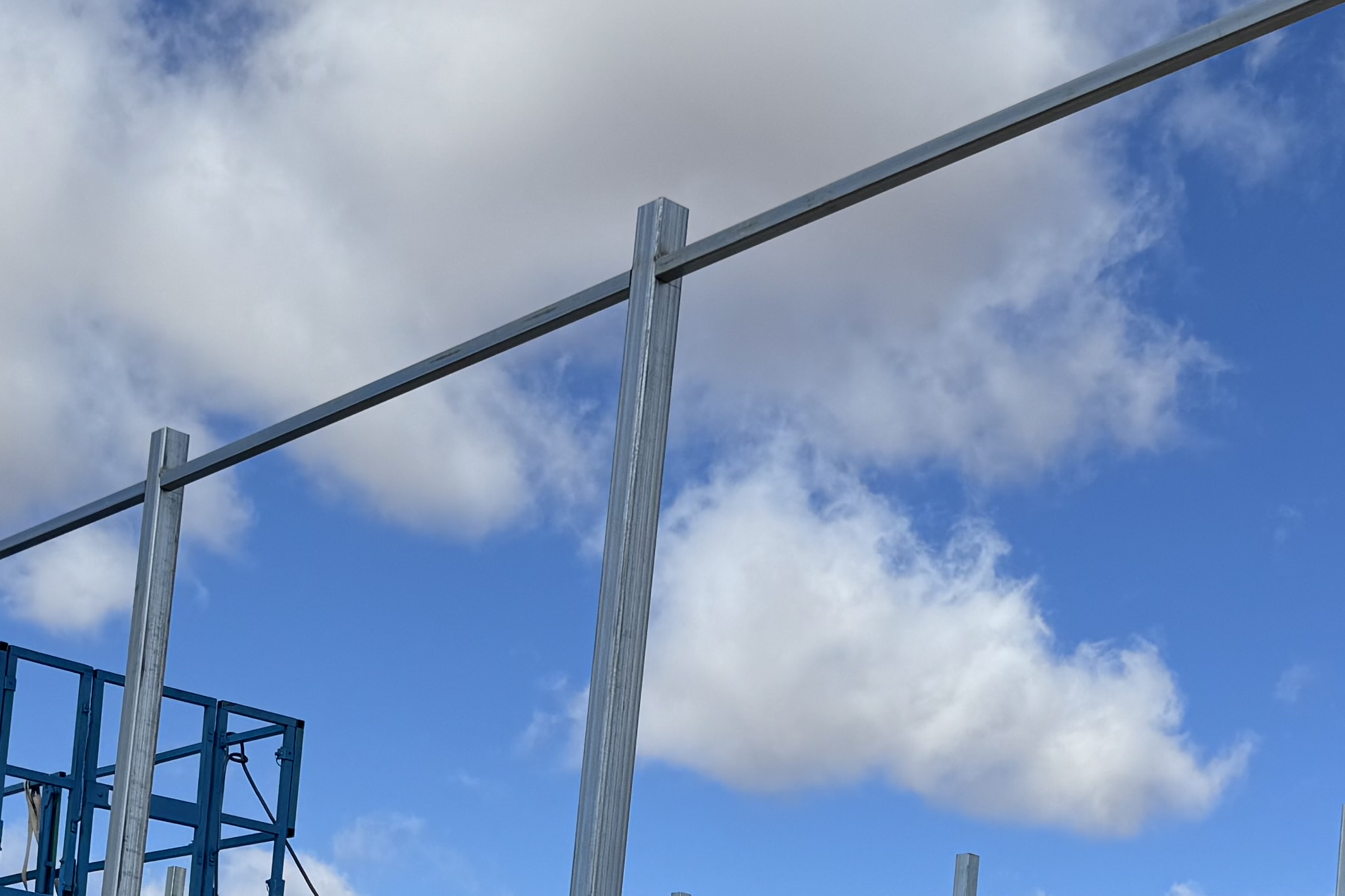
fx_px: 2503
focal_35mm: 67
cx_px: 497
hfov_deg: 29.9
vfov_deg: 19.2
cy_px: 1072
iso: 80
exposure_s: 1/7092
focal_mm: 6.76
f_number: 1.78
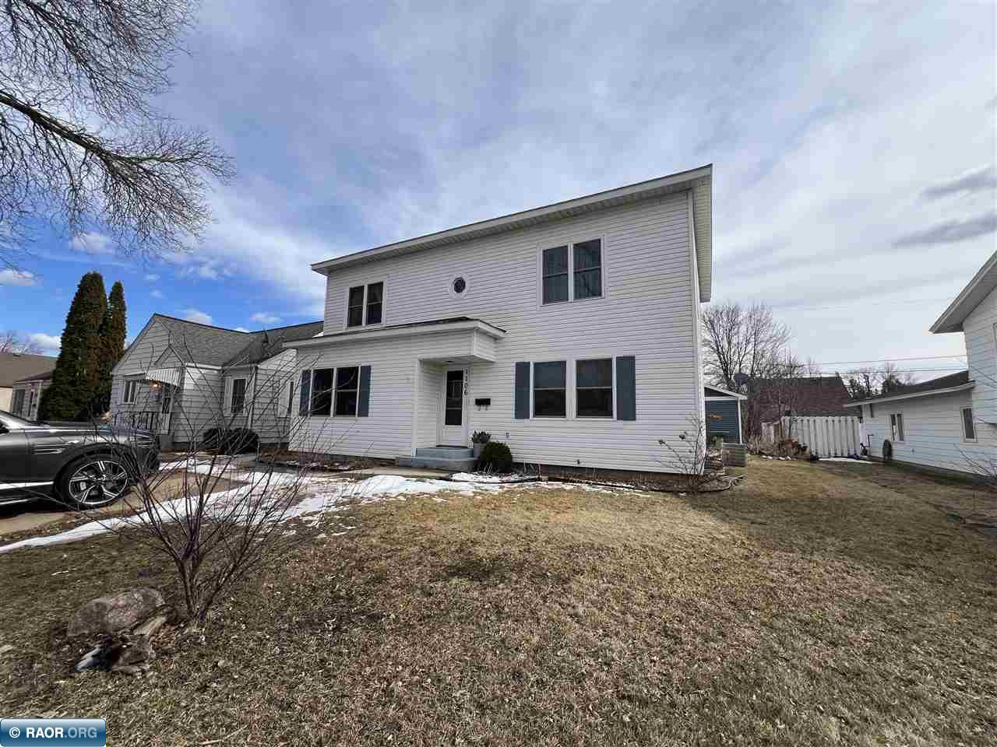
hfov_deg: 106.2
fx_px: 374
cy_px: 374
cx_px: 498
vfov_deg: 89.9
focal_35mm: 13
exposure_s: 1/1277
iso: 32
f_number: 1.8
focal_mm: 1.57
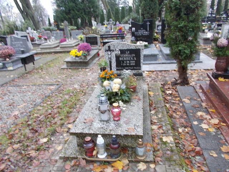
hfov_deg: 67.3
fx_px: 172
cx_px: 114
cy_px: 86
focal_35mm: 26
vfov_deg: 53.1
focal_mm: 4.6
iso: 125
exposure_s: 1/25
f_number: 3.2
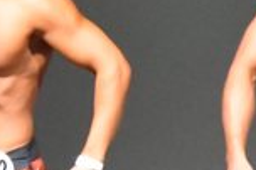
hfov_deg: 1.3
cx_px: -349
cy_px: 158
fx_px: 11429
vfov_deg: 0.9
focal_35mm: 1609
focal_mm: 210
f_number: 5.6
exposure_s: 1/400
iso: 18000
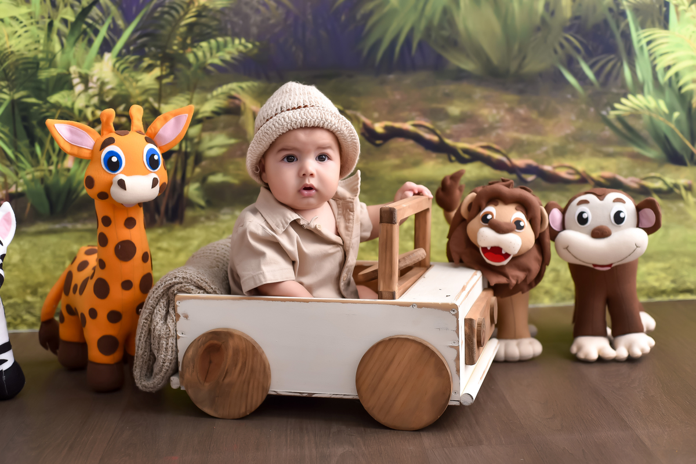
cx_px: 348
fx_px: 967
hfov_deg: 39.6
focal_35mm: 50
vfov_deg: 27.0
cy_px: 232
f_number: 3.2
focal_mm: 50
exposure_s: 1/100
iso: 200
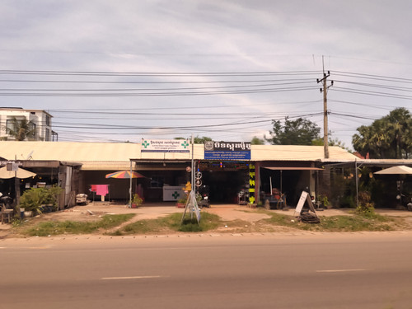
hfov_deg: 61.7
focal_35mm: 29
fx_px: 345
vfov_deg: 48.2
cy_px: 154
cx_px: 206
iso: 50
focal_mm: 4.22
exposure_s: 1/339
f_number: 1.8
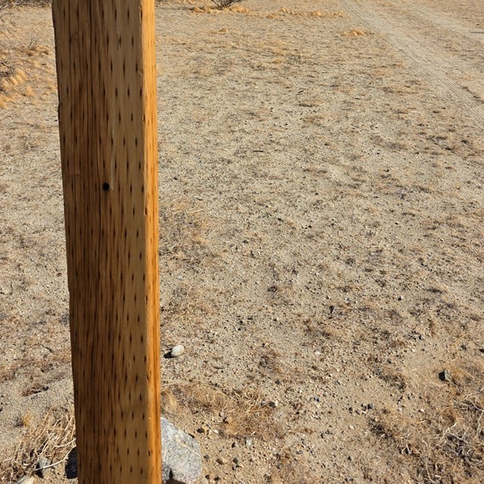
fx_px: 569
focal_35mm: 36
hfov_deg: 46.0
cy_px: 122
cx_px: 245
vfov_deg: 44.5
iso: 80
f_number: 1.7
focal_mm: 6.3
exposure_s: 1/7626
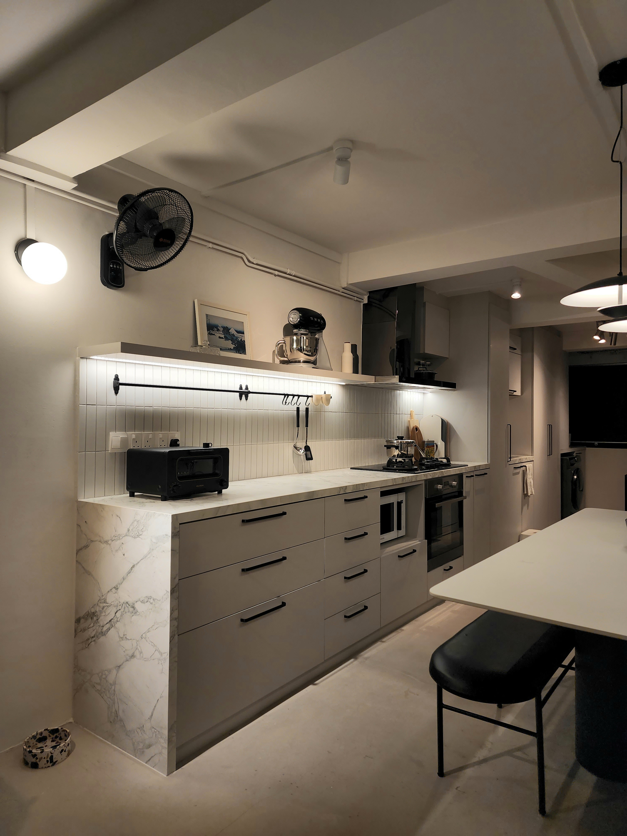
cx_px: 314
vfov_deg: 73.9
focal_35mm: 23
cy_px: 418
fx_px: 555
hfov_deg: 58.9
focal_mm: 6.4
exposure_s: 1/100
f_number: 1.8
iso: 50
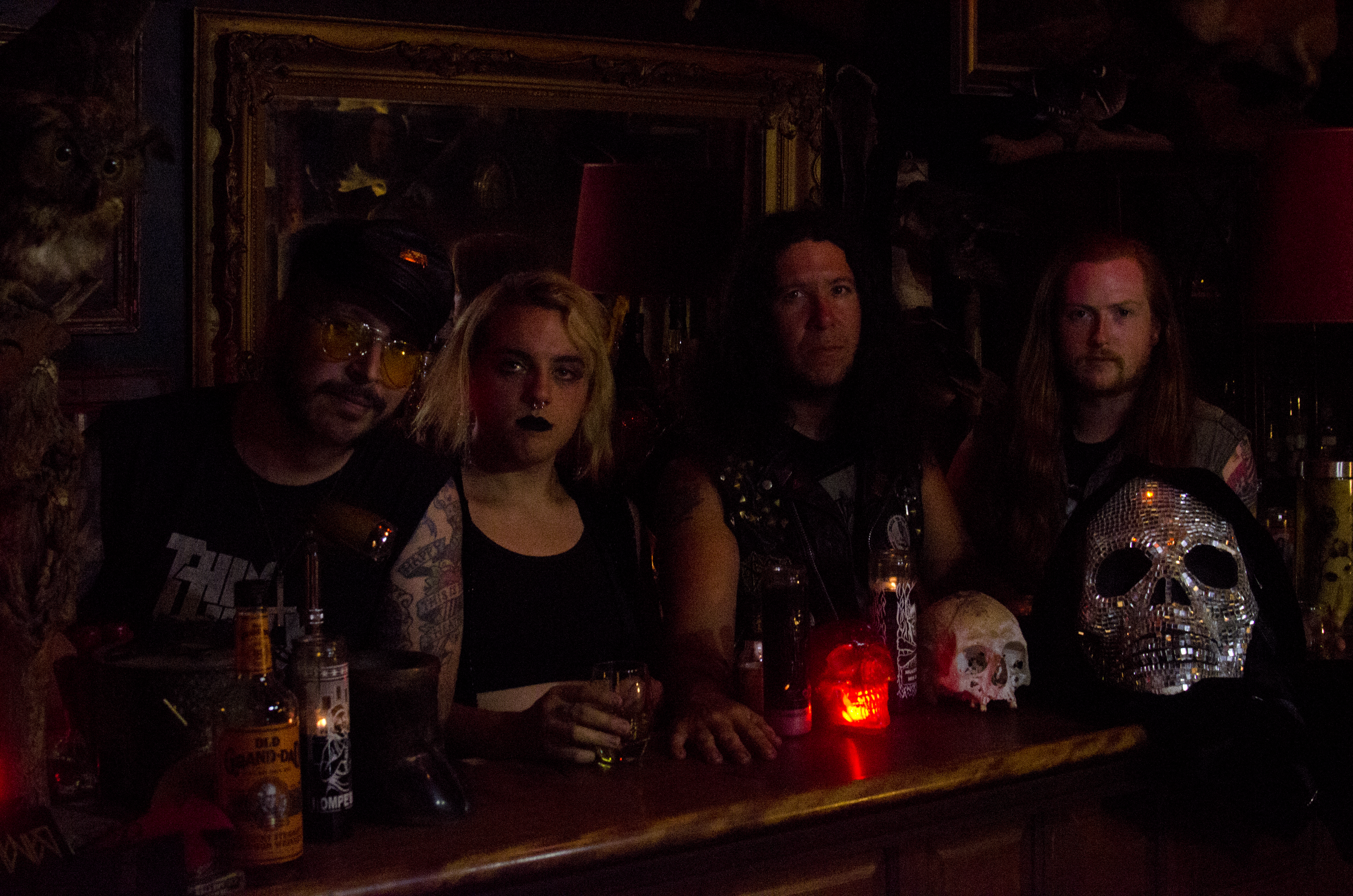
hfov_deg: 37.9
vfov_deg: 25.6
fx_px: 1969
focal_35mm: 52
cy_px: 448
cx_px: 676
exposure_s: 1/125
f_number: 5.6
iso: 6400
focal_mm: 35
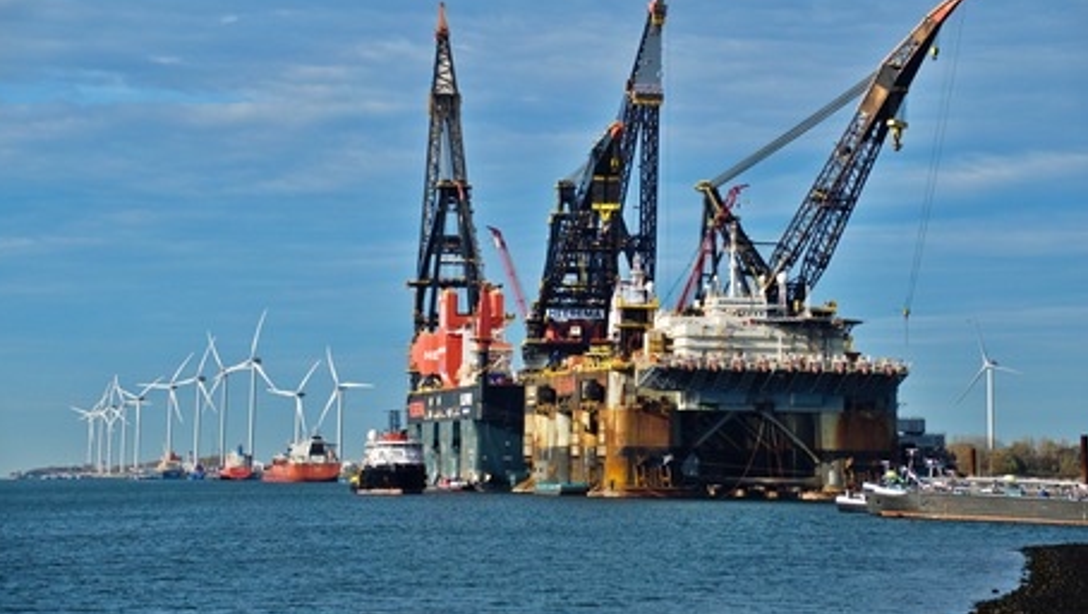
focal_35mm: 122
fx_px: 3522
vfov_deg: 10.0
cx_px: 539
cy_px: 279
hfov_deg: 17.6
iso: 100
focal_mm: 42.08
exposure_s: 1/1600
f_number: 4
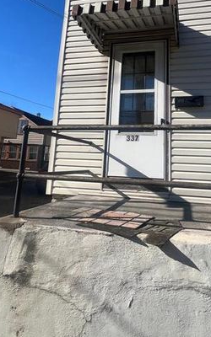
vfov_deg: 74.9
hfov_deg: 52.4
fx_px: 212
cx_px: 133
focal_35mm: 23
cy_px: 114
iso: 32
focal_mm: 1.57
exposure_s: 1/1946
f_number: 1.8
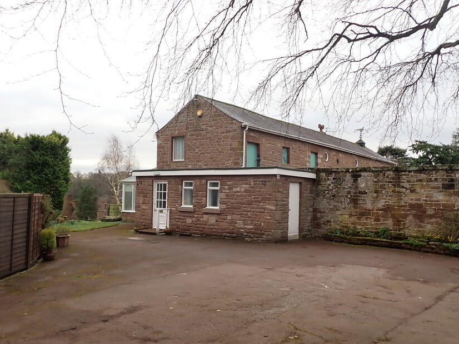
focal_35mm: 31
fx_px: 411
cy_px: 174
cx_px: 232
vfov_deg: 45.4
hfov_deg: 58.4
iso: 100
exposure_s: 1/200
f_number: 2.8
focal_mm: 4.5
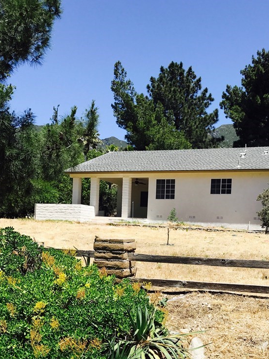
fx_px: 404
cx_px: 182
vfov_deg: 47.0
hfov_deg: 36.4
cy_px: 242
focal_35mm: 39
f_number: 1.8
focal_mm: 3.99
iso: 20
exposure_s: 1/2336
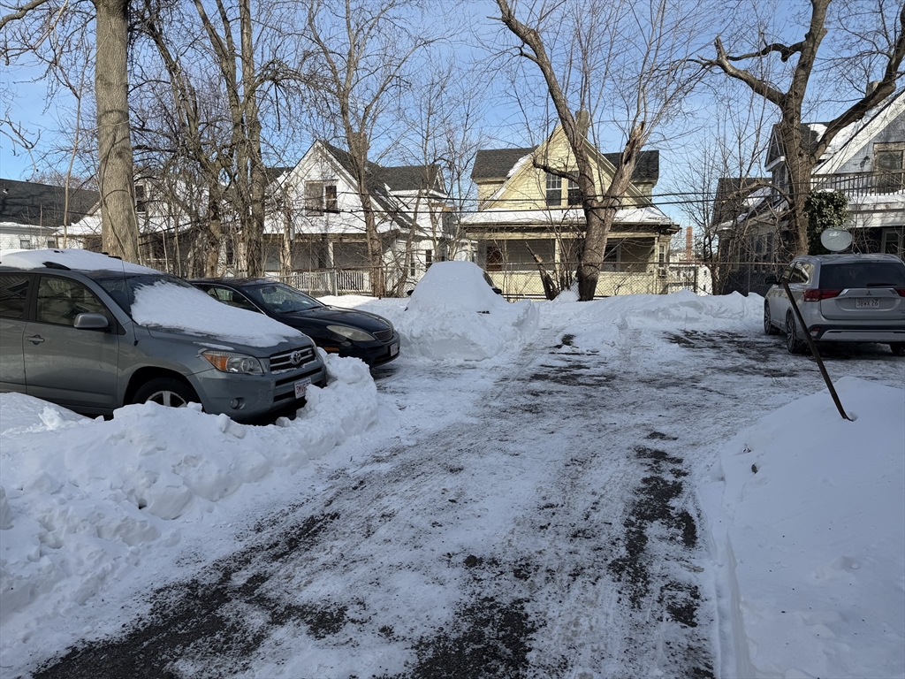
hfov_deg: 71.6
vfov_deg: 56.8
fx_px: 627
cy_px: 340
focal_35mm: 24
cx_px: 452
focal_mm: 6.76
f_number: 1.78
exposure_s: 1/4167
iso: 80
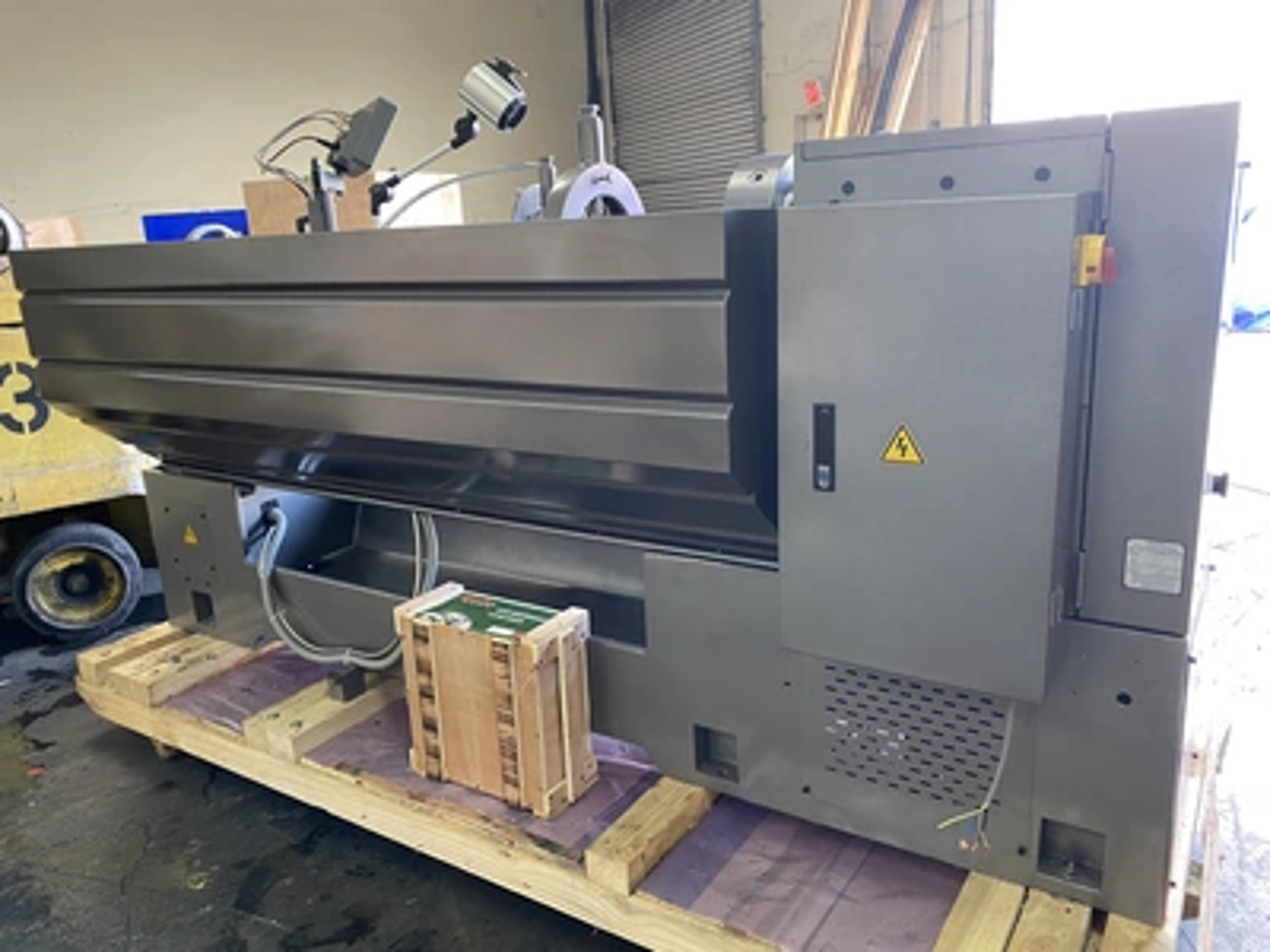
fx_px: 954
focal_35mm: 26
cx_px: 635
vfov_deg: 53.1
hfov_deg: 67.3
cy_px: 476
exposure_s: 1/60
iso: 160
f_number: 1.8
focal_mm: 4.25
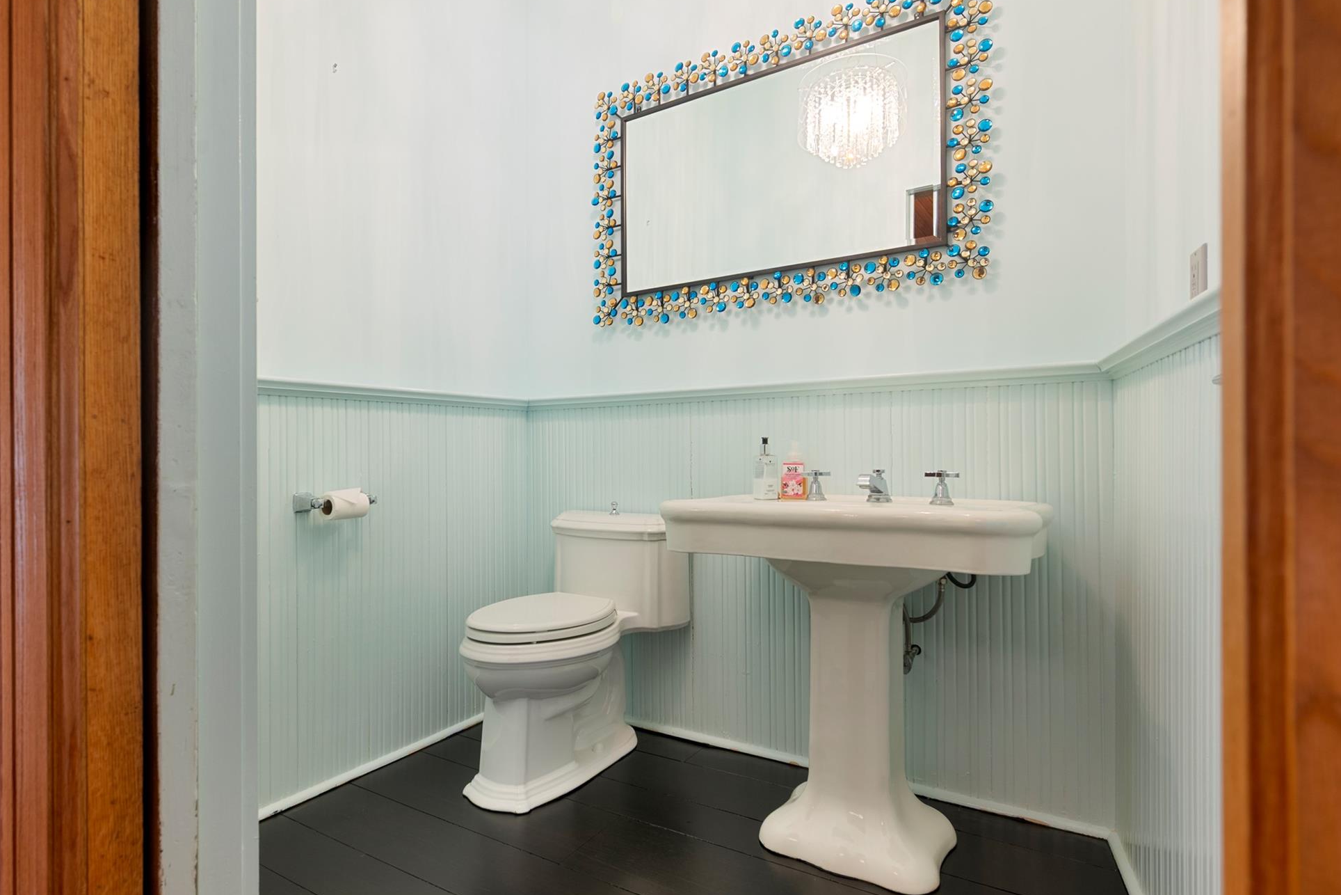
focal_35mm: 17
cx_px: 697
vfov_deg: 70.5
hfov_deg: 93.2
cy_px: 443
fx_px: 633
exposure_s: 1.3
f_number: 8
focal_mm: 16
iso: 320
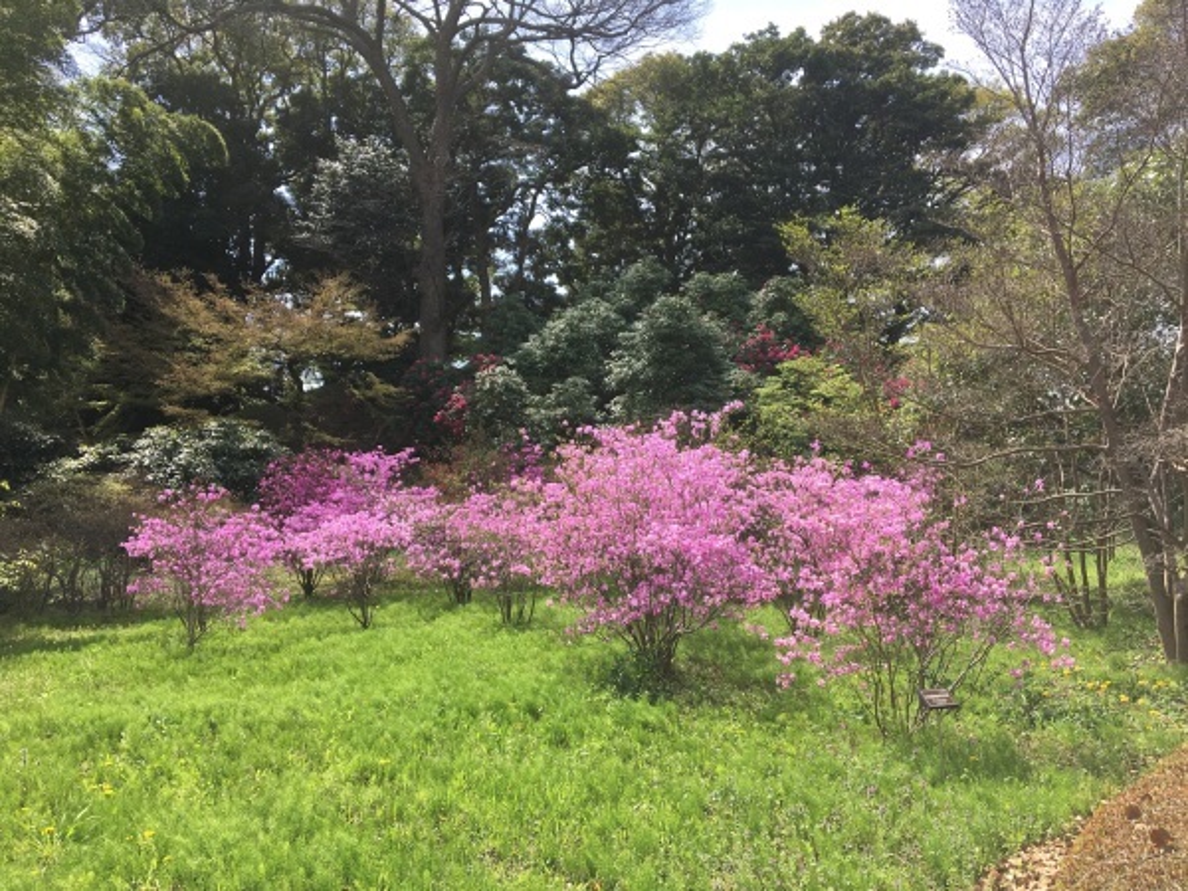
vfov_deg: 48.2
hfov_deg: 61.7
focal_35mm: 29
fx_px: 995
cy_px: 446
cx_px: 594
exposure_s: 1/818
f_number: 2.2
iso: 25
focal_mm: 4.15
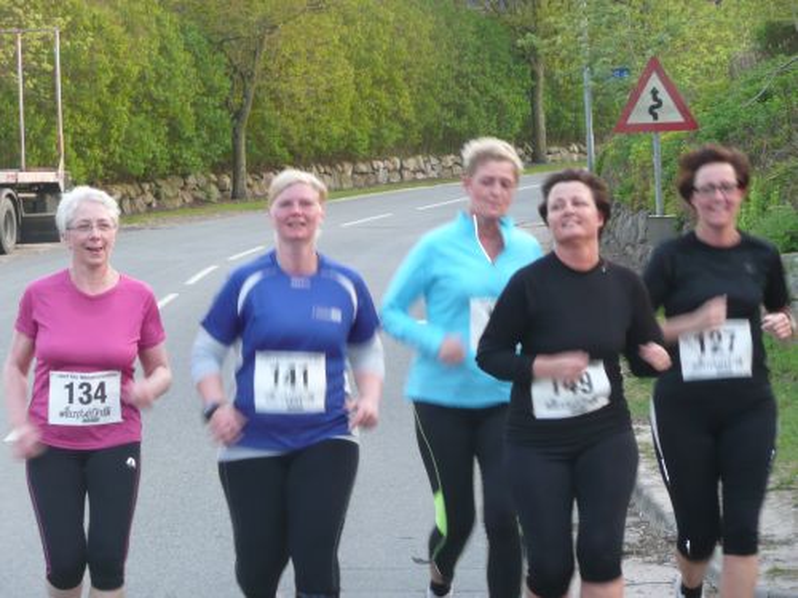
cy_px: 299
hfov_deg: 10.5
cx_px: 399
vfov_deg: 7.9
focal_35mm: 189
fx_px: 4357
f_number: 4.8
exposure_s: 1/30
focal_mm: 31
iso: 100
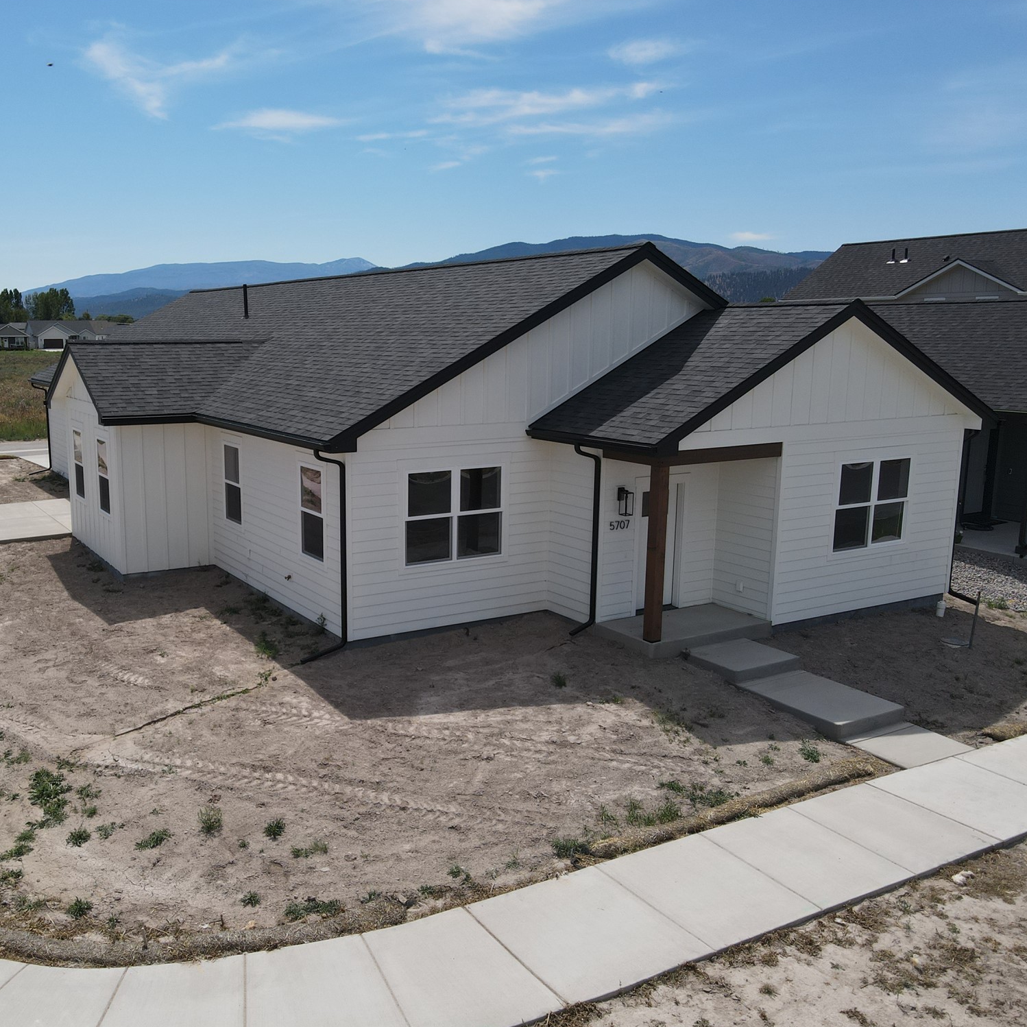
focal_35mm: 29
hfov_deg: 54.9
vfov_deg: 55.6
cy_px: 516
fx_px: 973
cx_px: 373
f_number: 2.8
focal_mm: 4.5
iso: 100
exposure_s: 1/1000
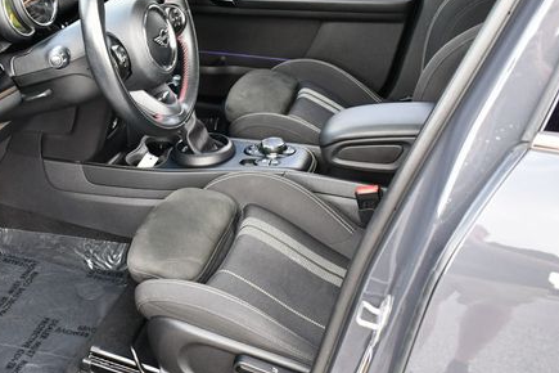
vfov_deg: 25.5
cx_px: 167
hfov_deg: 36.9
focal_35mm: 53
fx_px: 823
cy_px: 158
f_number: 3.5
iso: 560
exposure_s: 1/250
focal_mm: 18
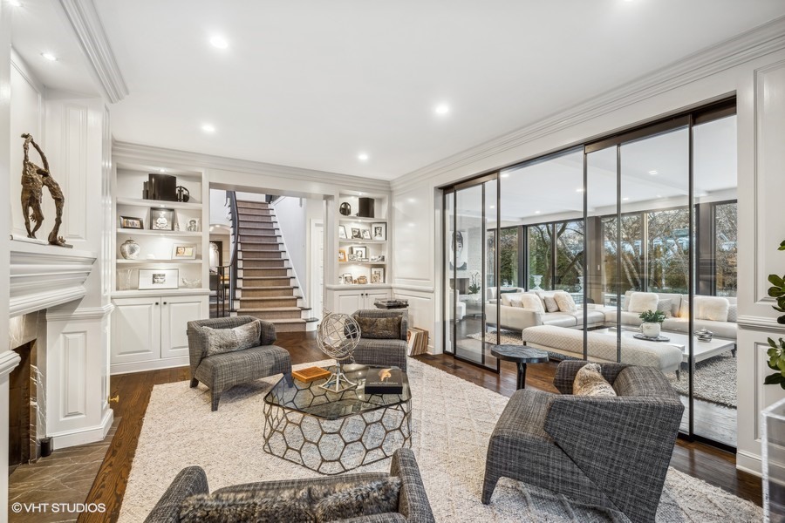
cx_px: 392
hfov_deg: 98.5
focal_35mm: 16
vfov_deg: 75.5
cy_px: 262
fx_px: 338
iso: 200
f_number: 8
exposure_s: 1/1.67
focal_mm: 15.5
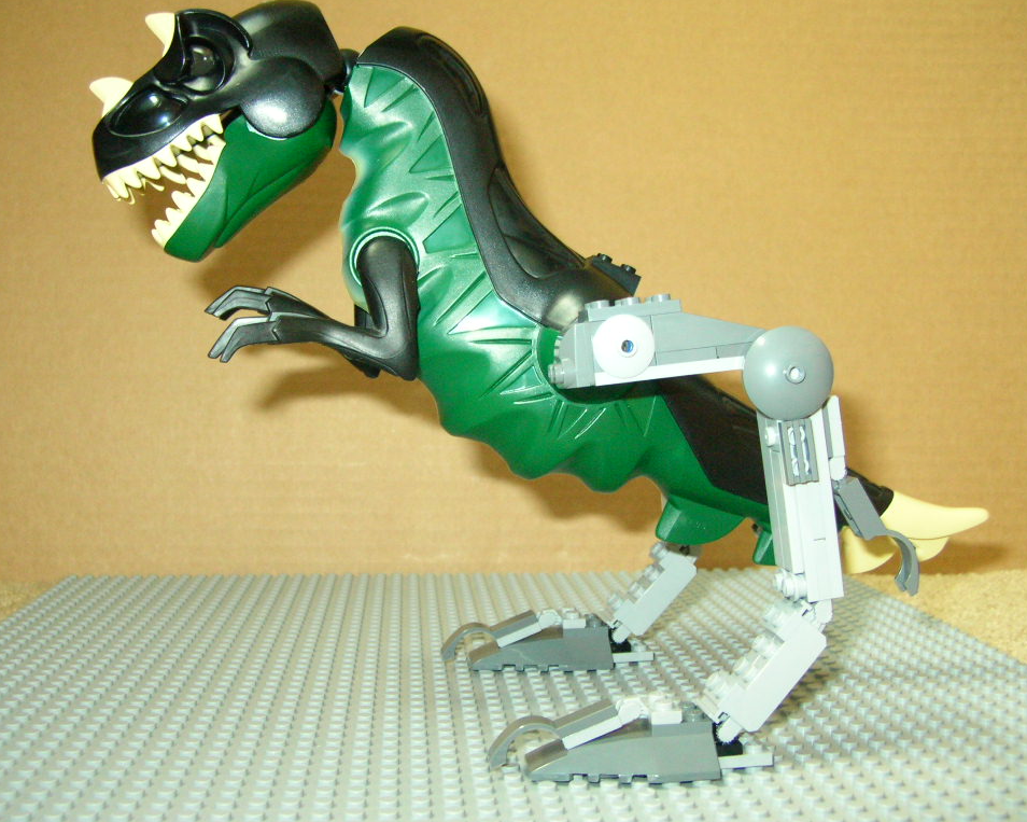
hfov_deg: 42.0
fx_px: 1337
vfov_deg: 34.1
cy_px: 409
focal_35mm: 44
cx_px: 490
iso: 200
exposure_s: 1/30
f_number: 2.8
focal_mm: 6.9
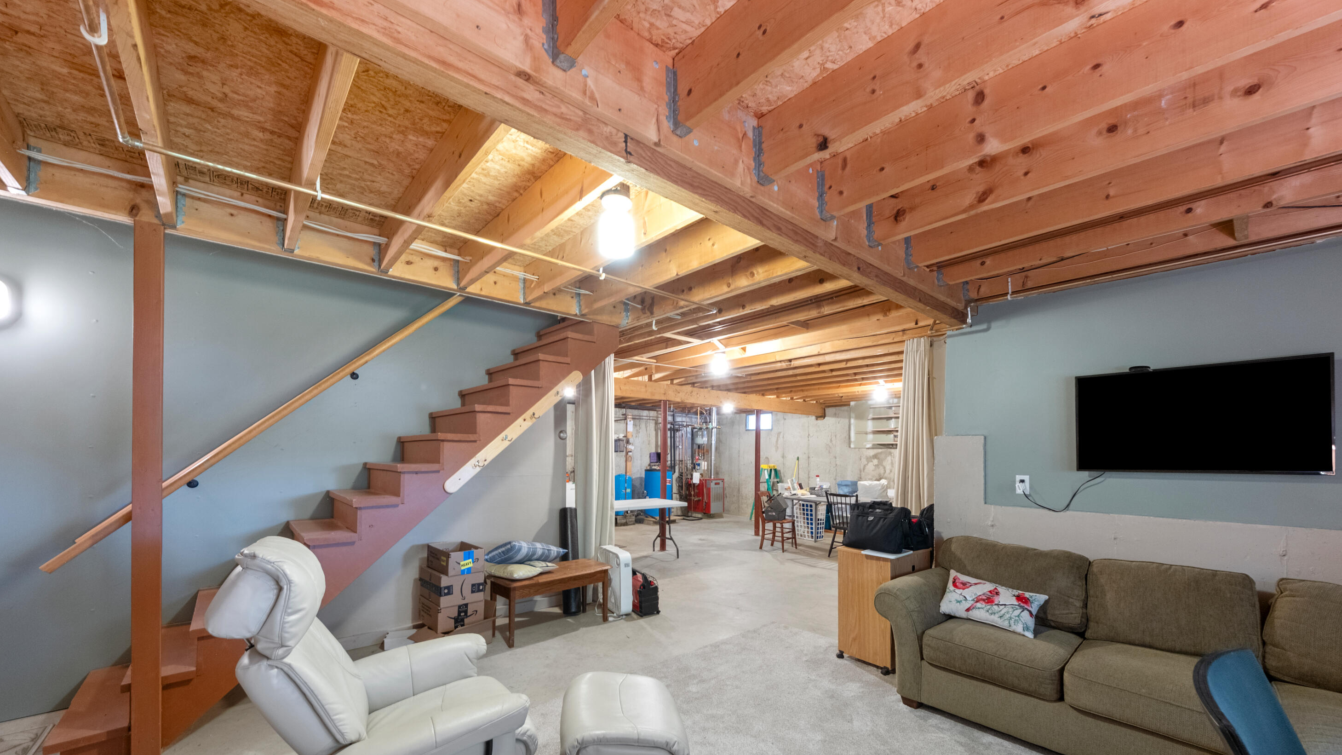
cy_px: 425
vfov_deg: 74.0
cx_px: 683
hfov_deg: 106.8
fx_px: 498
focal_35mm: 14
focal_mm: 8.6
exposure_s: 1/1.25
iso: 640
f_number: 8
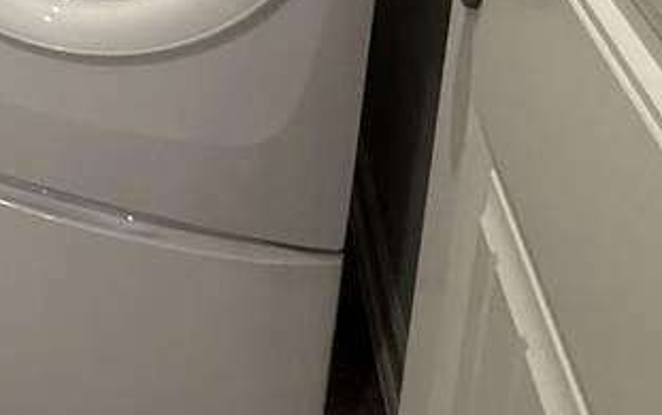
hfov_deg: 26.1
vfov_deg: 16.7
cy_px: -385
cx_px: -292
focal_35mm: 61
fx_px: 1102
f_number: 2.2
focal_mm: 2.22
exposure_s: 1/60
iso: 250
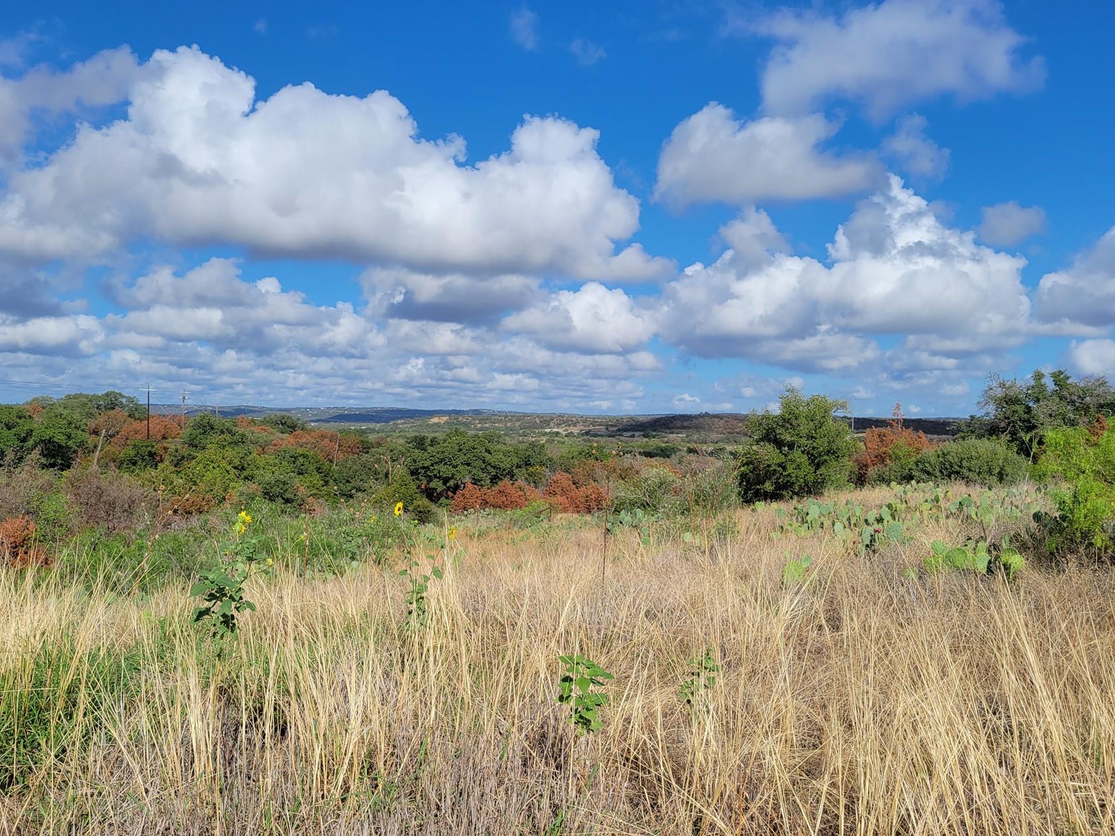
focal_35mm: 31
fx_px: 998
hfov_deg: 58.3
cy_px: 450
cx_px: 514
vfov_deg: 45.4
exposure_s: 1/4337
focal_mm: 5.4
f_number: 1.8
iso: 40
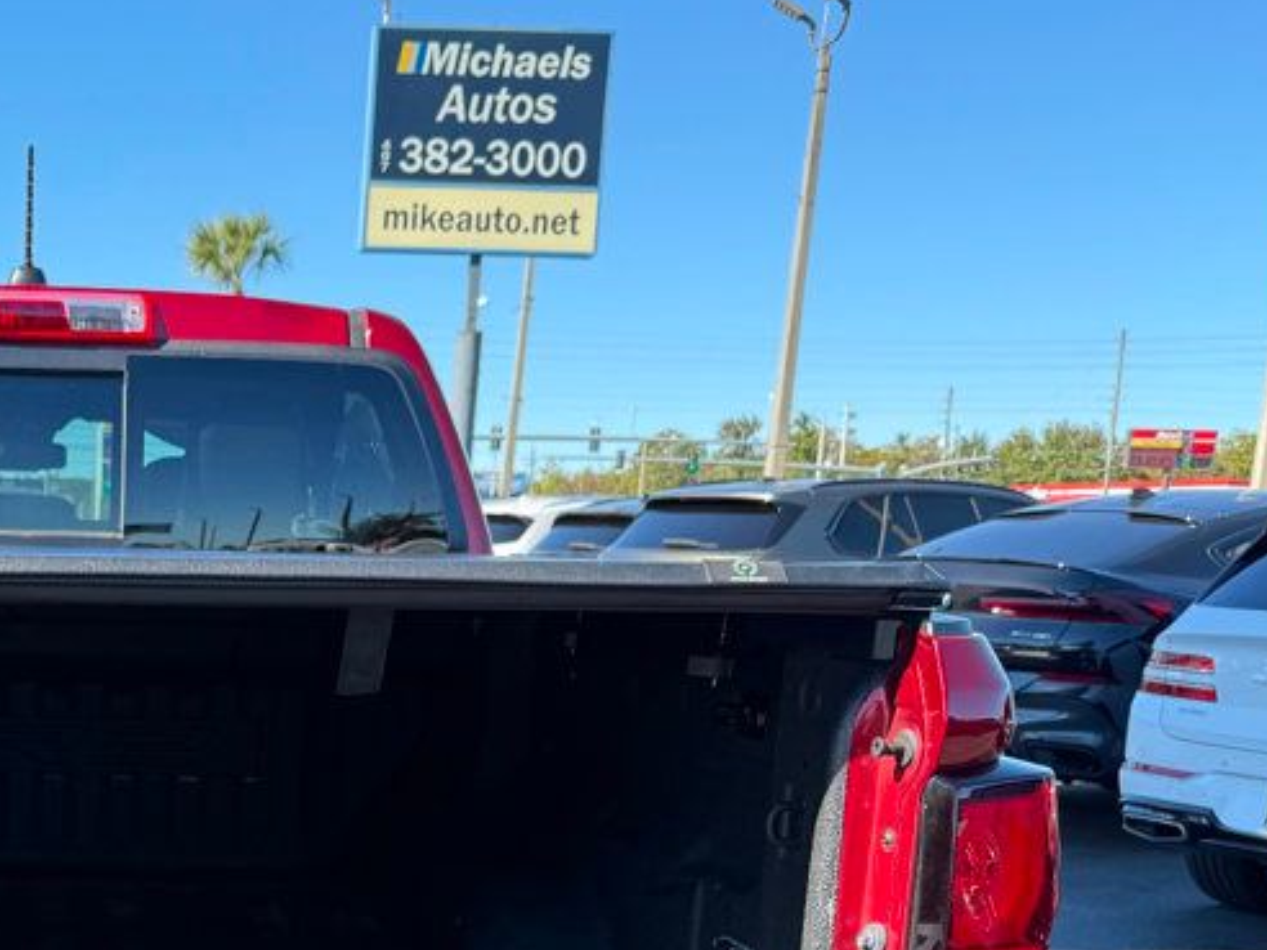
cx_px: 62
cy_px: 896
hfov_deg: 35.3
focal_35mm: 50
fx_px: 1830
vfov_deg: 27.8
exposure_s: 1/813
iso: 80
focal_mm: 6.76
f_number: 1.78
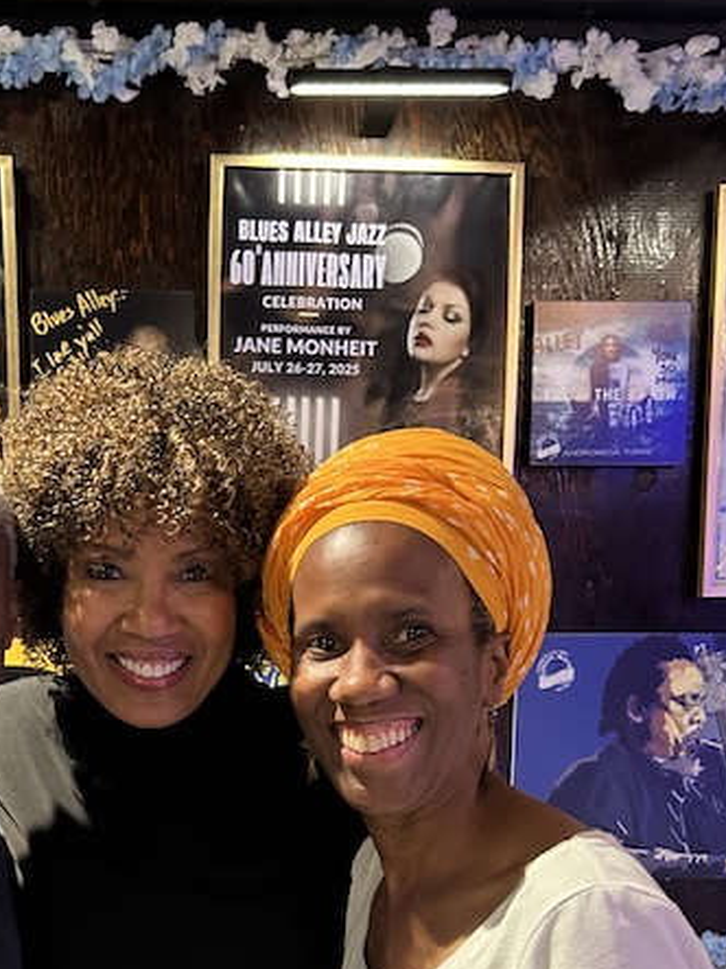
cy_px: 755
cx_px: 166
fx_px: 1315
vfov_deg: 39.1
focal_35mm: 47
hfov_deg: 30.3
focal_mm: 5.7
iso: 800
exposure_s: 1/30
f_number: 1.5
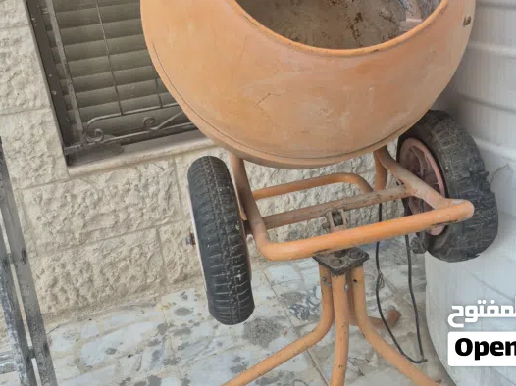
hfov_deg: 63.1
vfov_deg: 49.4
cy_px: 155
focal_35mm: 28
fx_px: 417
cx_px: 300
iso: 125
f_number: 1.8
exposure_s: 1/180
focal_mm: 5.4
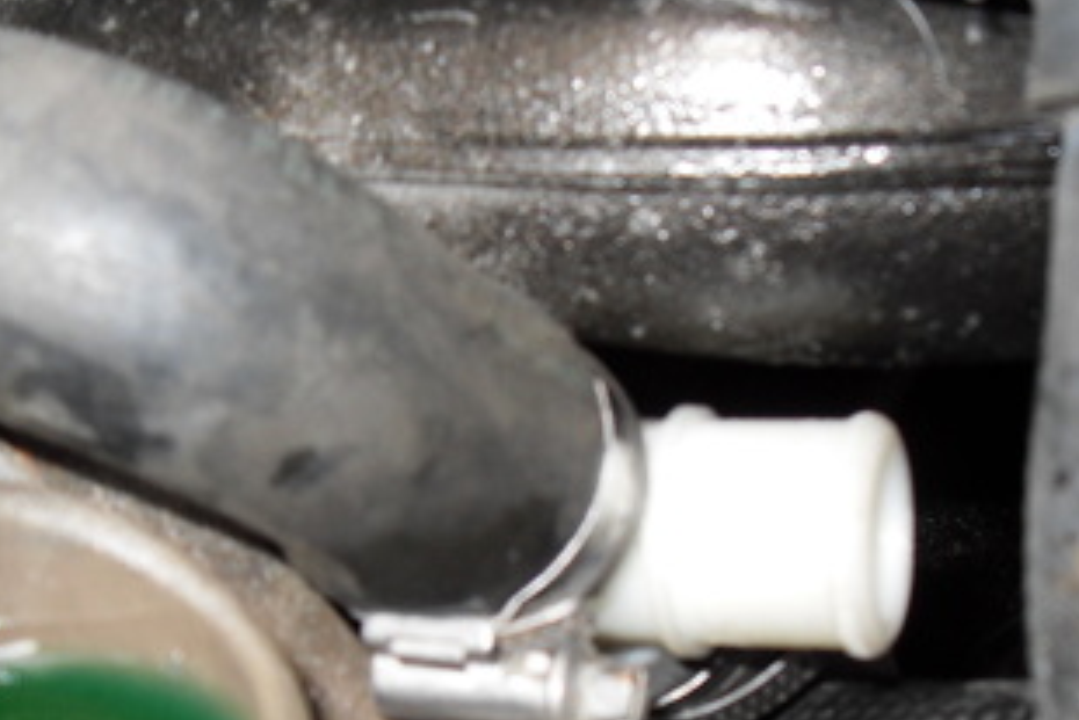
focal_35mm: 73
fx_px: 2189
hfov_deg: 27.4
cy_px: 563
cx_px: 794
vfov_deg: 18.5
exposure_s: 1/45
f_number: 2.8
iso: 100
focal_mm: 6.3
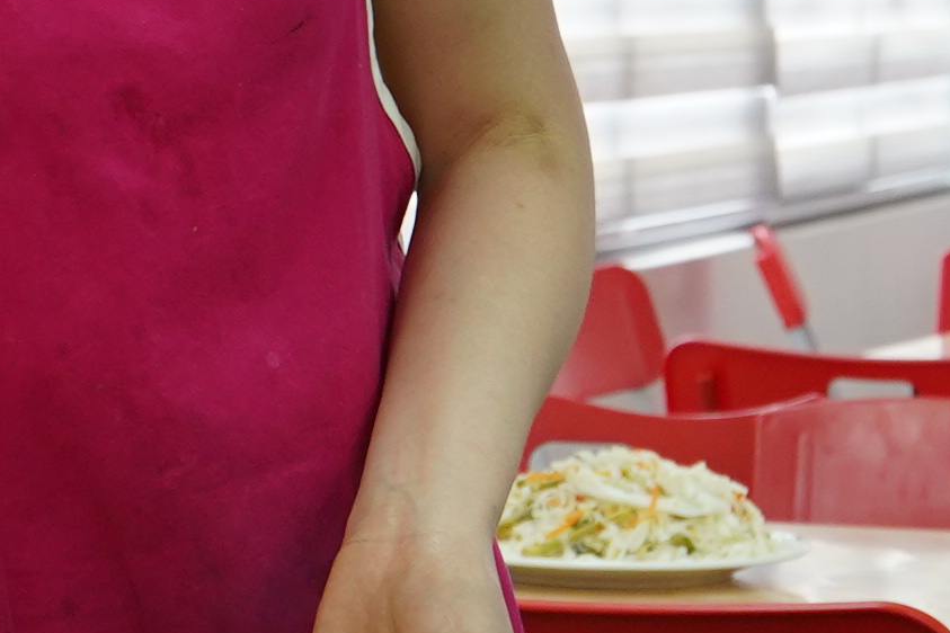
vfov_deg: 6.5
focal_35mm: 210
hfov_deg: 9.7
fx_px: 5541
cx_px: -108
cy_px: 127
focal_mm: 30
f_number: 4
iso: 500
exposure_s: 1/100
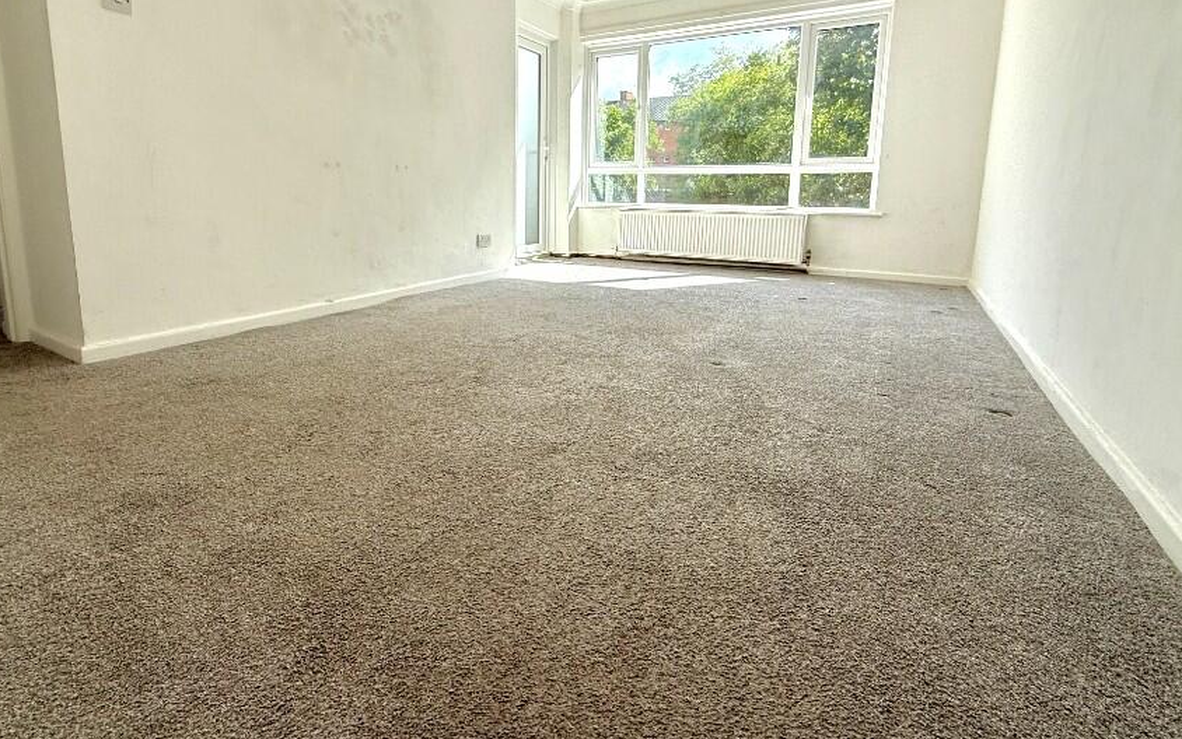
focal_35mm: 18
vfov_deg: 64.1
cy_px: 277
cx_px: 543
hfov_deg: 90.9
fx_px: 580
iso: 64
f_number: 2.2
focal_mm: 2.22
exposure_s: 1/527
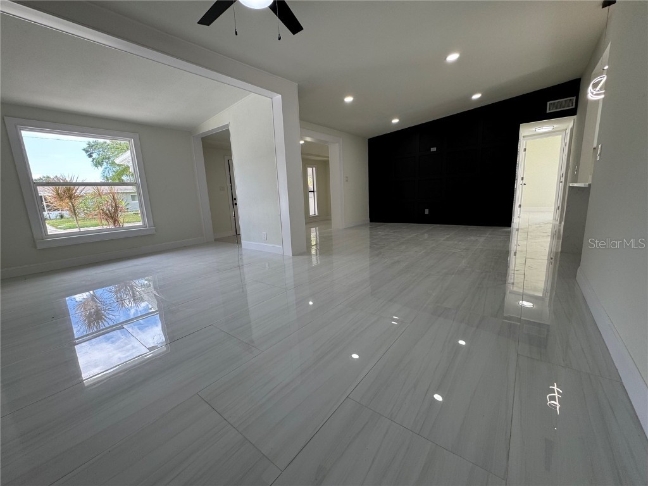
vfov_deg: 85.7
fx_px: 262
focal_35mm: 14
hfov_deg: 102.1
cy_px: 243
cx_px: 324
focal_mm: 2.22
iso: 64
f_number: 2.2
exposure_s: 1/120
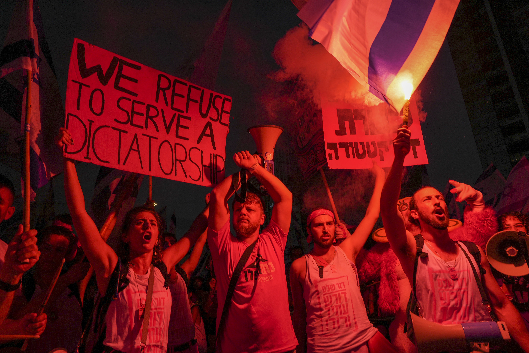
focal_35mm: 24
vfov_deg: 53.1
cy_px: 176
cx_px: 264
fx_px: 353
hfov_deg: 73.7
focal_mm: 24
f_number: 11
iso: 160
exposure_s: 1/320
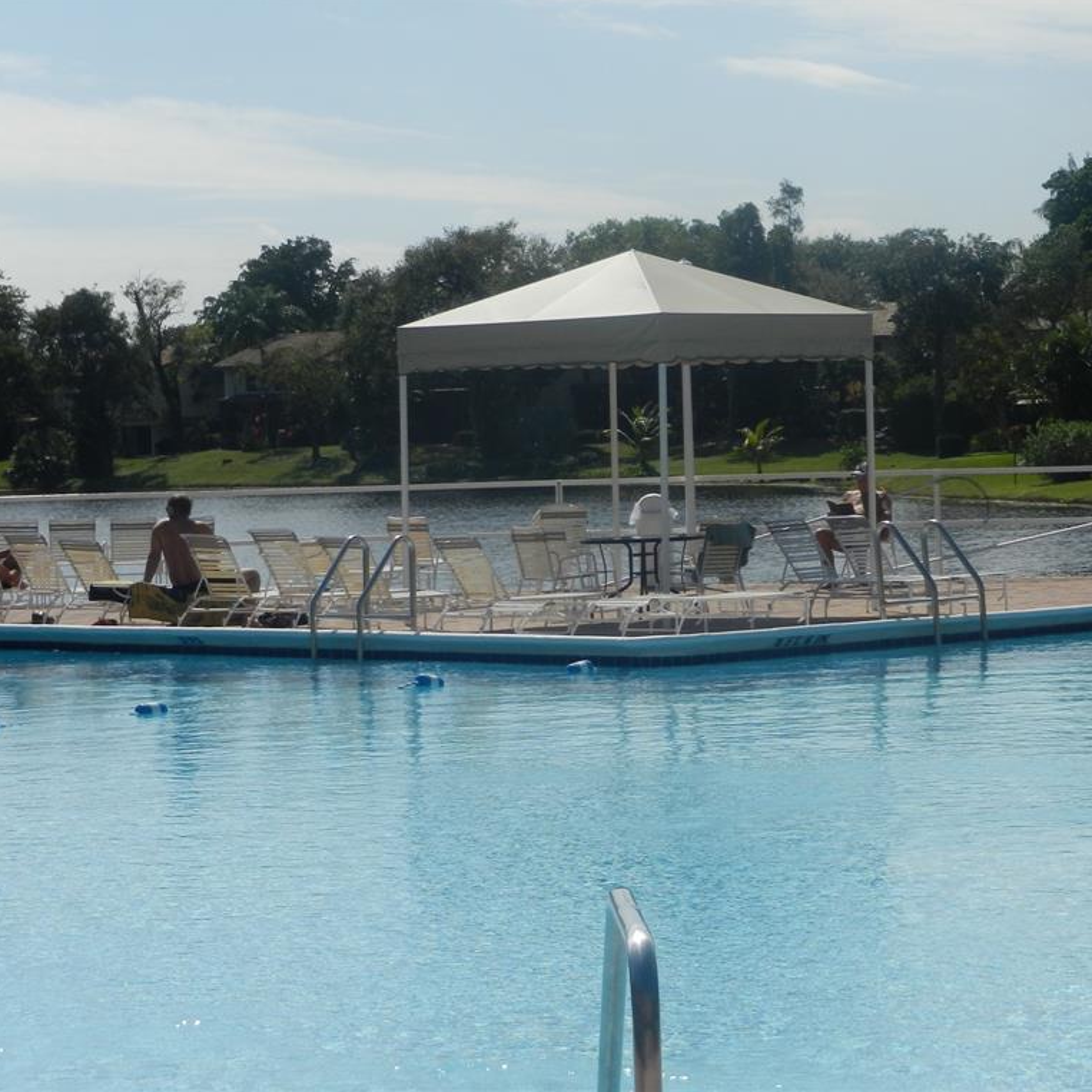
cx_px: 635
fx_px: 3855
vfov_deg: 16.1
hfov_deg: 16.1
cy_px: 544
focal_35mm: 108
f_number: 9.8
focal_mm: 16.3
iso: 160
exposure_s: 1/500
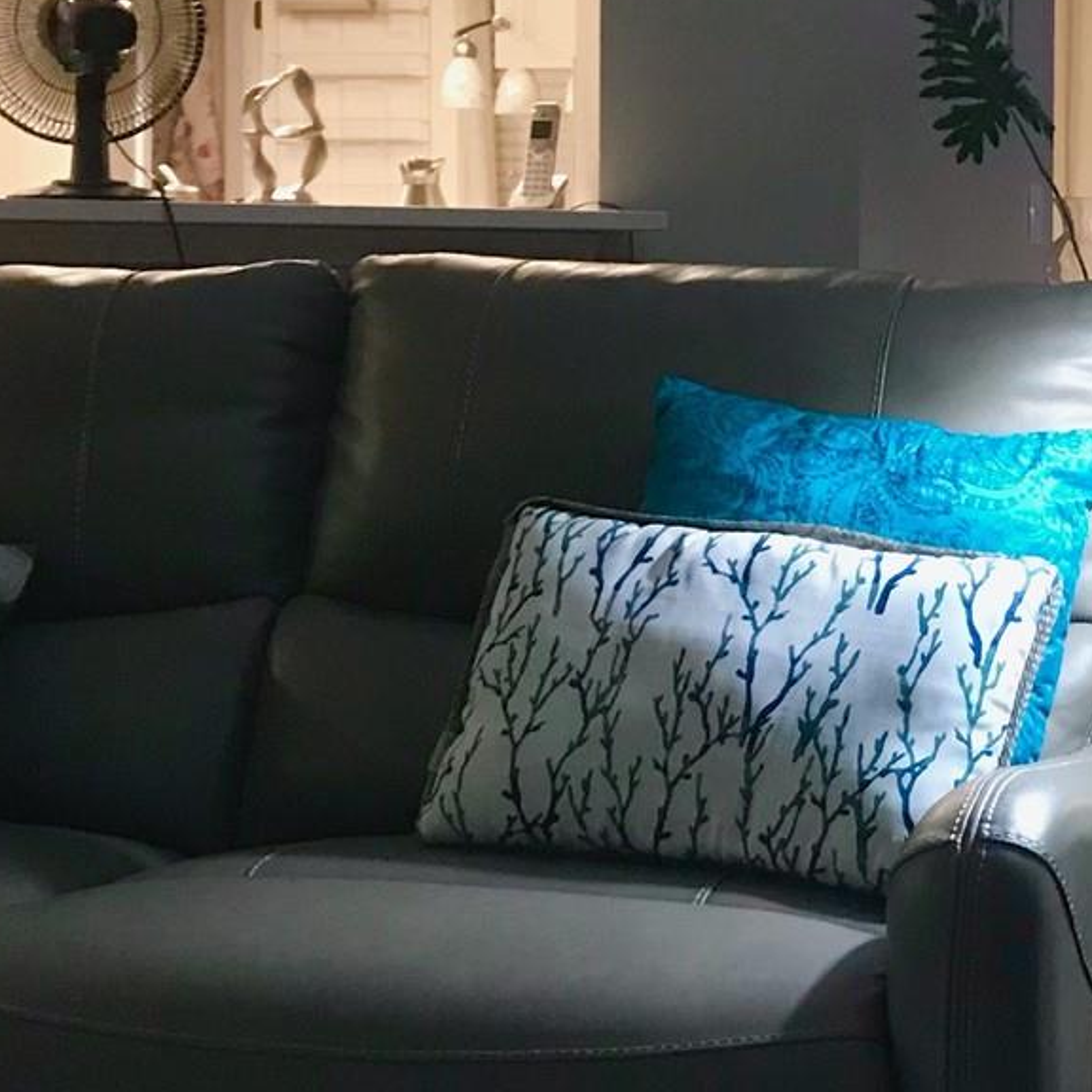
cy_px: 368
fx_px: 3141
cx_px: 1132
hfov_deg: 19.1
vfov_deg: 19.7
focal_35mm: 88
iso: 100
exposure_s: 1/6
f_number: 1.8
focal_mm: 3.99
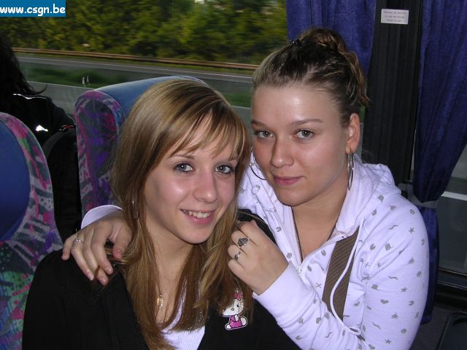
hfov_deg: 49.0
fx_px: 513
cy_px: 175
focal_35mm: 38
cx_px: 234
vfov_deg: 37.7
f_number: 2.8
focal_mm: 5.8
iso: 100
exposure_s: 1/60.1
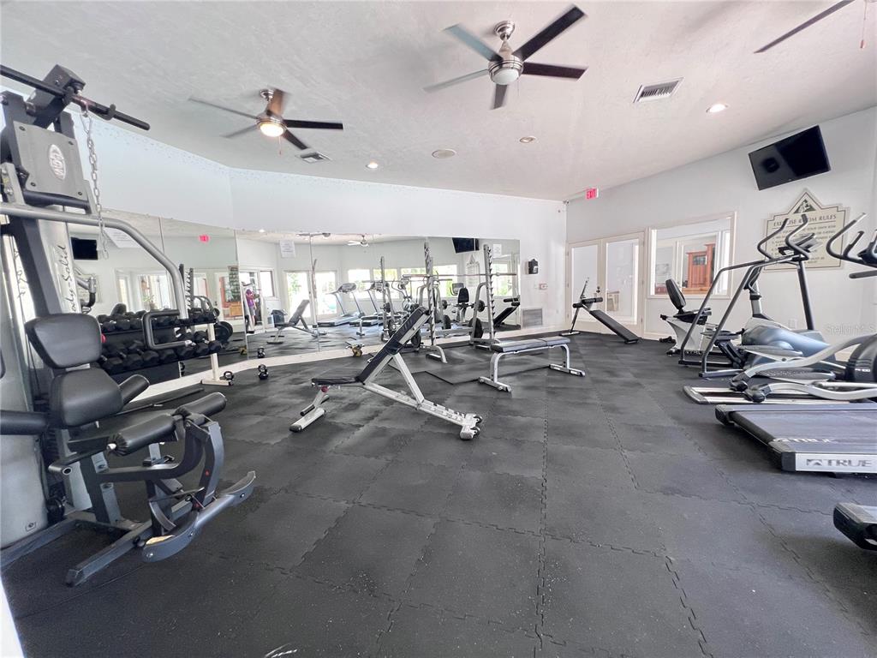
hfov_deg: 106.2
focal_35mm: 13
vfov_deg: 89.9
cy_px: 329
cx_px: 438
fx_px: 329
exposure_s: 1/60
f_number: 1.8
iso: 200
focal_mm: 1.57
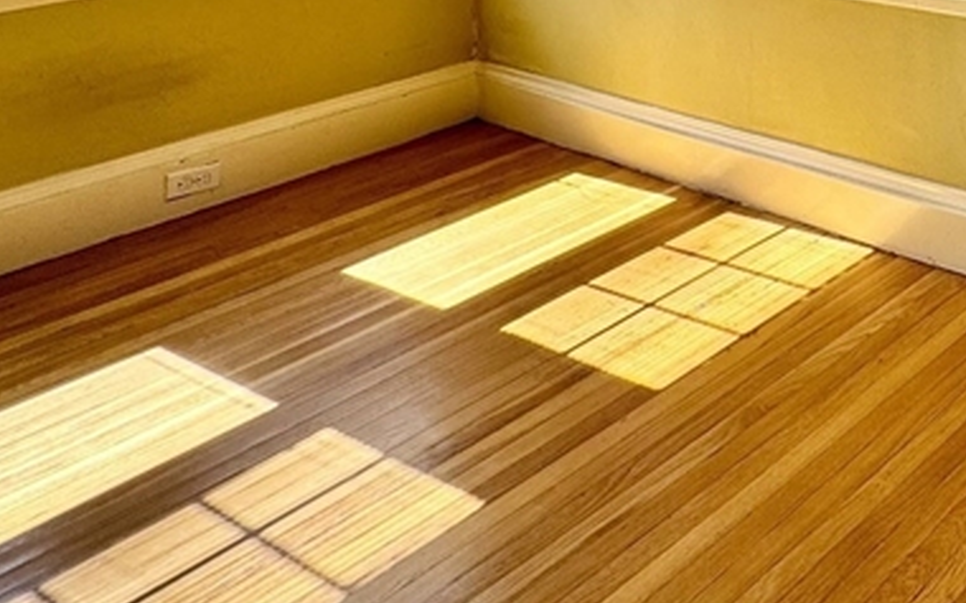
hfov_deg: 38.2
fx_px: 1052
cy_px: -163
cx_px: 1129
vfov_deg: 27.2
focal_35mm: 40
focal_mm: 2.22
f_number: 2.2
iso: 40
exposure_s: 1/103
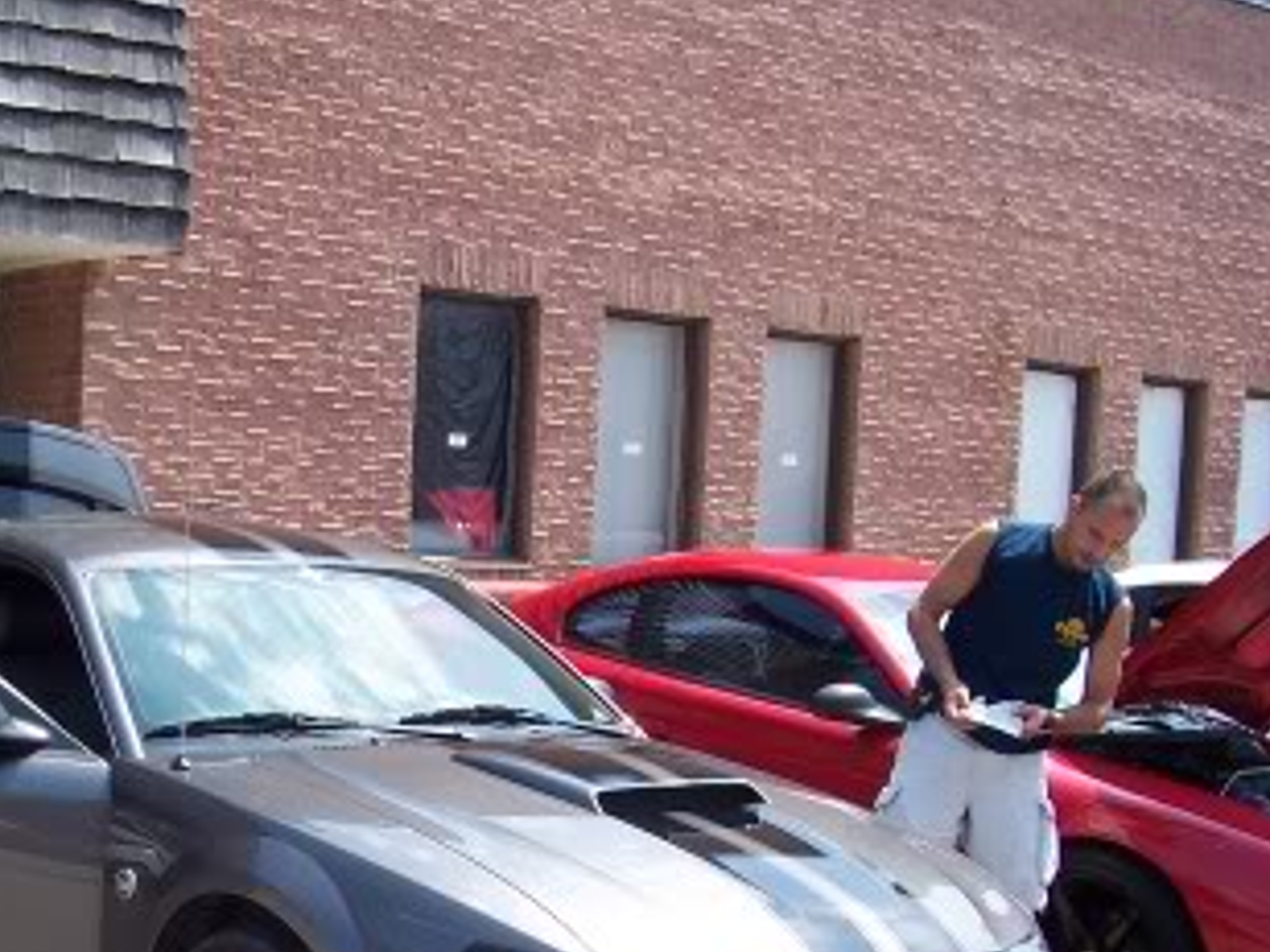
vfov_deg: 23.7
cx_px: 239
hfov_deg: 30.8
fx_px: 2238
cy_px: 748
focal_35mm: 61
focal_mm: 5.6
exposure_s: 1/250
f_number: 5.6
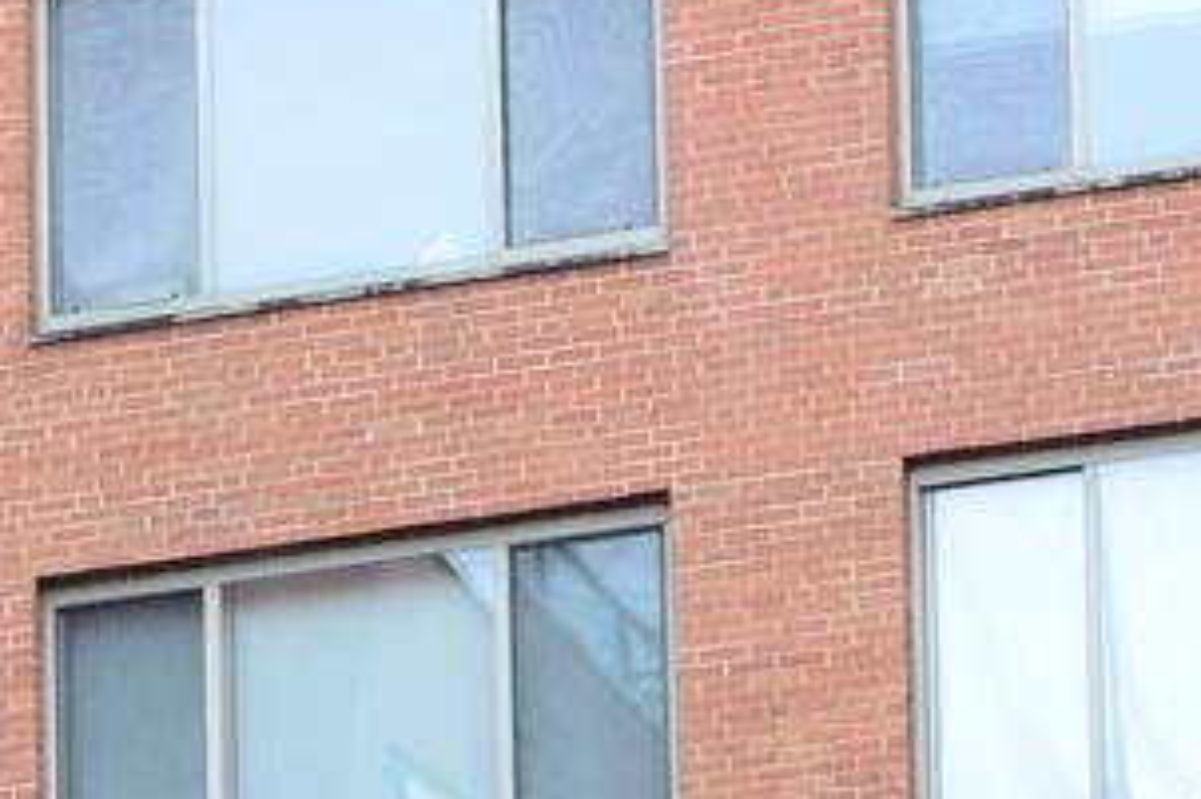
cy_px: 2693
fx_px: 9502
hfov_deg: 7.2
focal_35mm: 285
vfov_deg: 4.6
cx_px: 318
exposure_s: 1/125
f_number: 5
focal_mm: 42
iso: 800
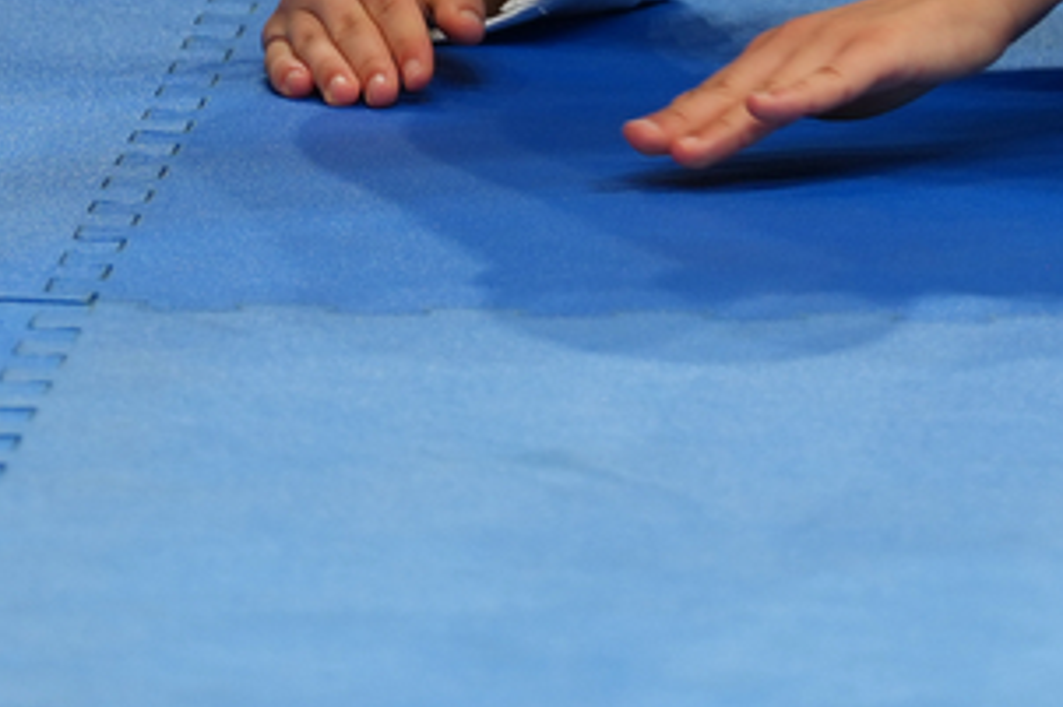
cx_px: 1545
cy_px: -1080
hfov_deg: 2.1
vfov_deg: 1.4
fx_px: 29363
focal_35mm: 995
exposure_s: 1/500
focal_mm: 188
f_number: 2.8
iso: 200
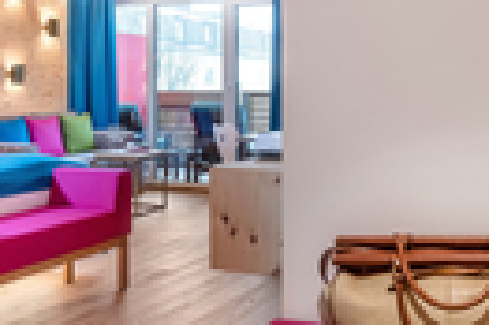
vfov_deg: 24.4
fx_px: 746
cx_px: 261
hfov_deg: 36.3
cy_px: 93
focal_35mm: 55
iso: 280
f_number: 9.5
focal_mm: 15
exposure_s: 1/8
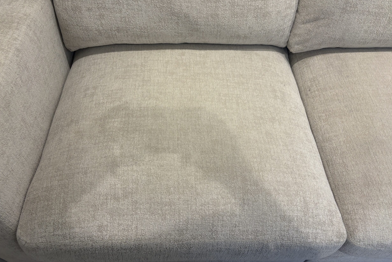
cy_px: 110
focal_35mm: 28
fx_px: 305
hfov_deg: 65.5
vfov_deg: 46.2
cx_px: 191
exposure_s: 1/50
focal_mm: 5.96
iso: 80
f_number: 1.6
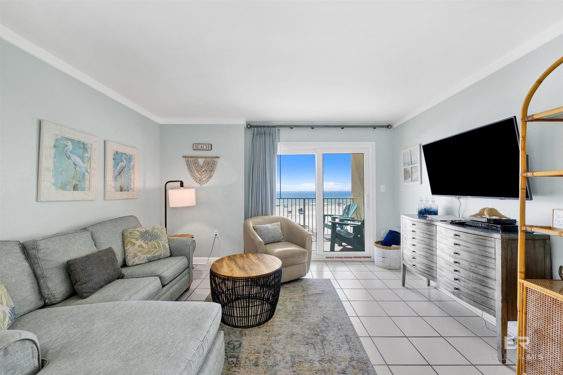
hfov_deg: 104.3
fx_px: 219
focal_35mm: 14
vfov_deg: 81.2
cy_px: 188
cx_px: 282
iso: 400
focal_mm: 14
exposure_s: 1/15
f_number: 11
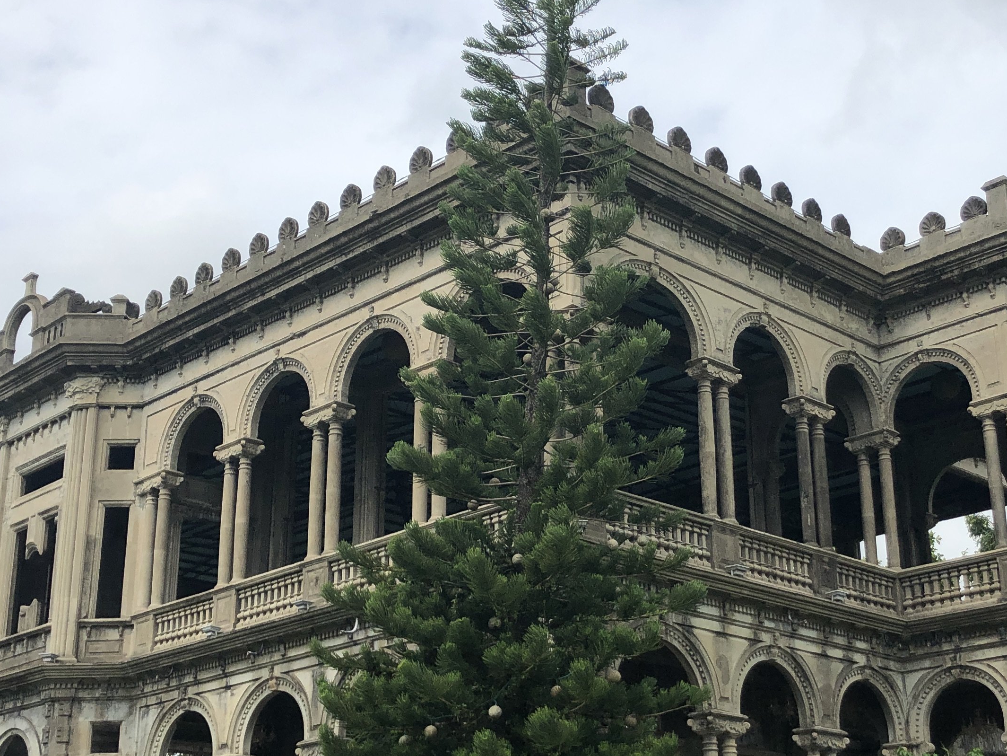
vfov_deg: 27.5
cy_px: 440
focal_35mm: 53
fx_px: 1542
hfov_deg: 36.1
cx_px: 595
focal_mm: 4
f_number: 1.8
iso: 20
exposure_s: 1/2088
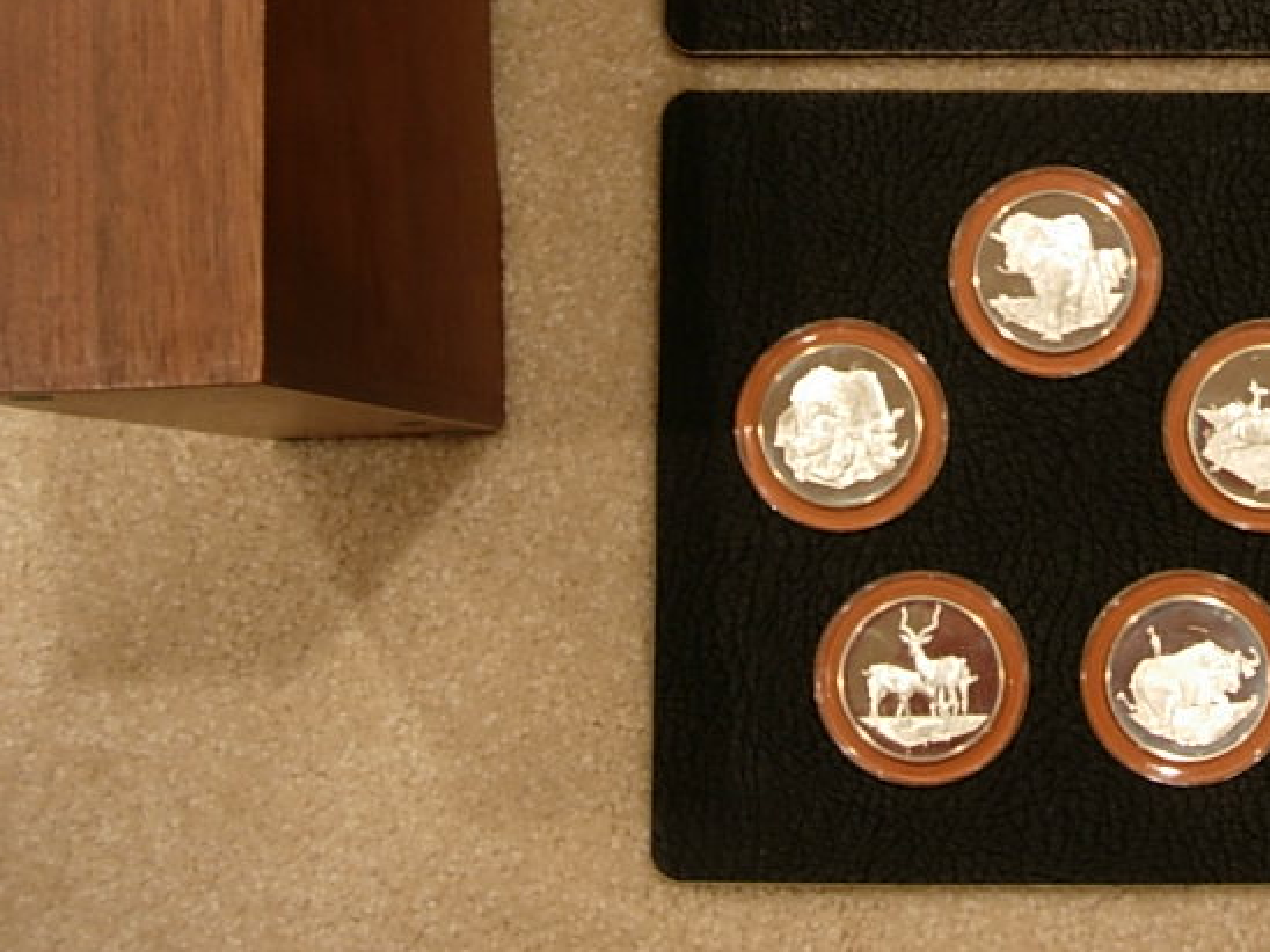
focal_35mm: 71
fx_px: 2605
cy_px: 86
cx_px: 1112
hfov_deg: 26.6
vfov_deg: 20.3
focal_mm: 7.8
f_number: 2.8
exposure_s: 1/7.3
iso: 64
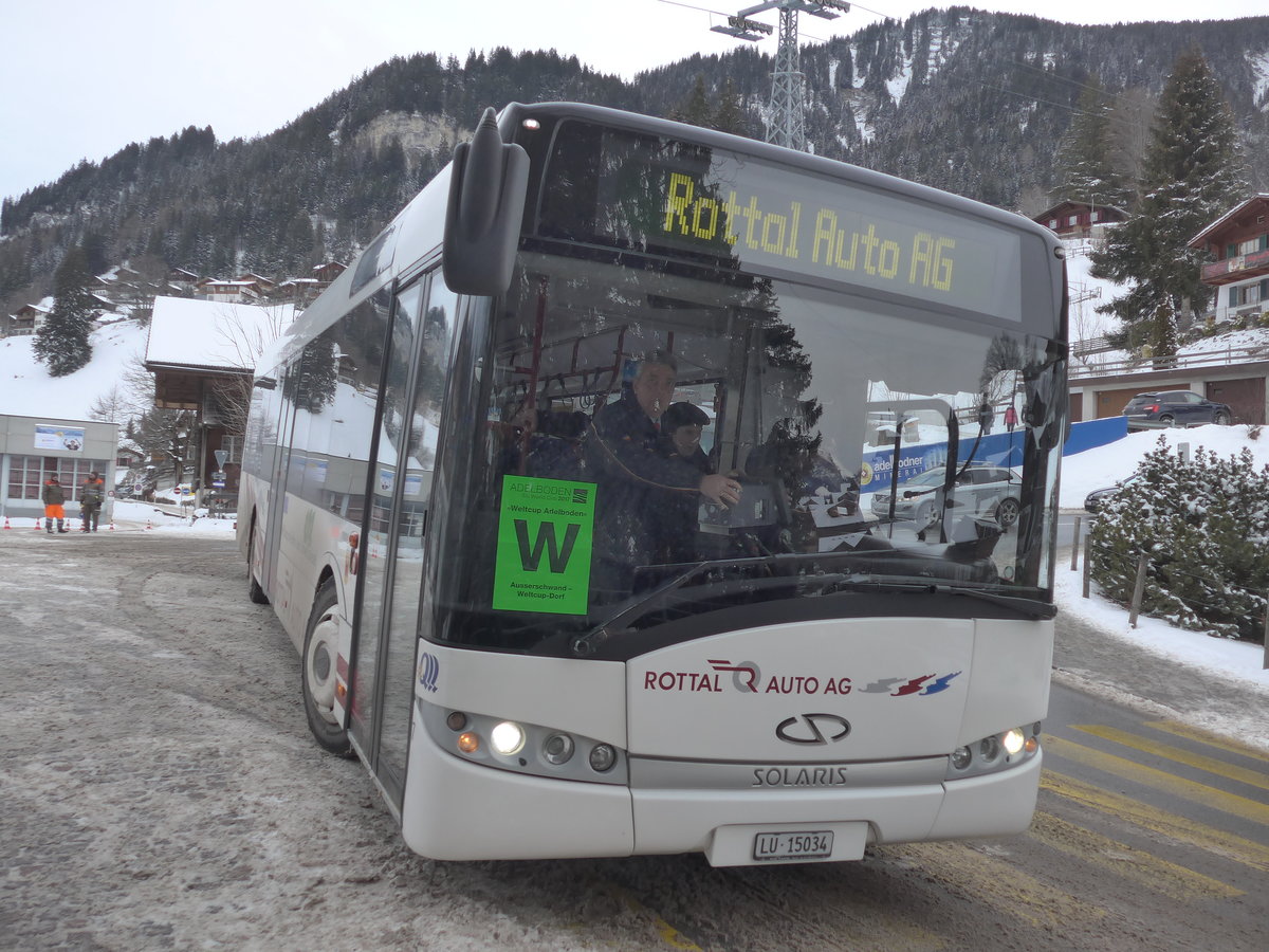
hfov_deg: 61.7
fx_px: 1063
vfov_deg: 48.2
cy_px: 476
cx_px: 634
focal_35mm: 29
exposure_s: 1/500
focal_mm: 6
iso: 160
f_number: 2
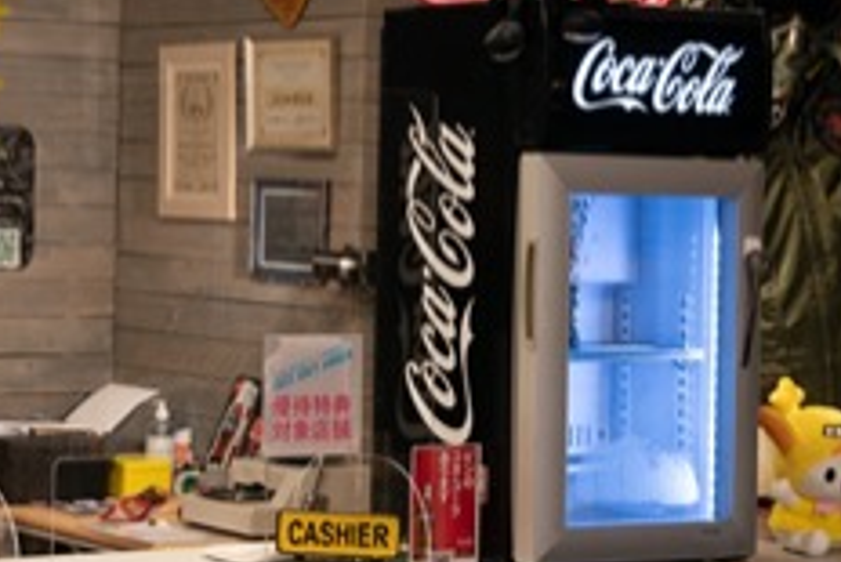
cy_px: 154
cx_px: -69
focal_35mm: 117
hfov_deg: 17.0
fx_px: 2735
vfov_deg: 11.7
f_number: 5.6
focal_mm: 40
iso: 800
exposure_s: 1/30
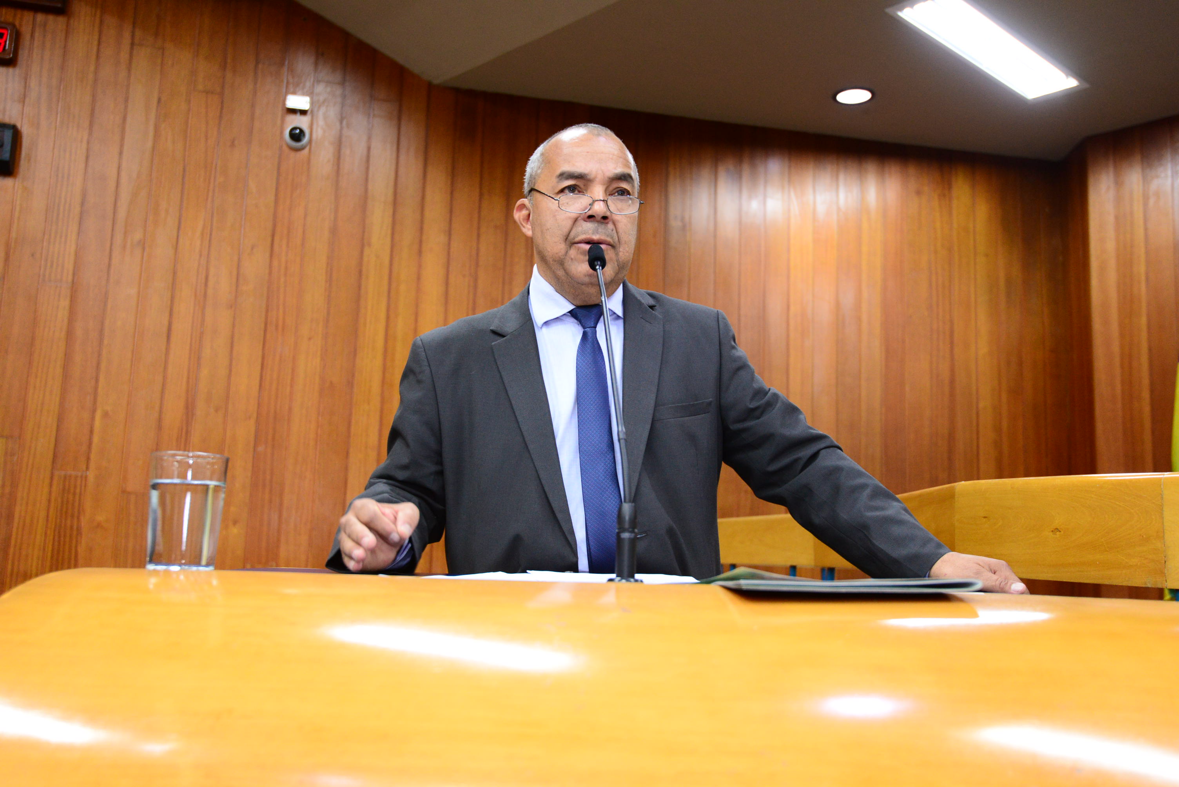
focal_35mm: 35
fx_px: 1147
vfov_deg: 37.9
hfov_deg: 54.4
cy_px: 394
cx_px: 590
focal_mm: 35
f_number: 4
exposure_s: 1/60
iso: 2500
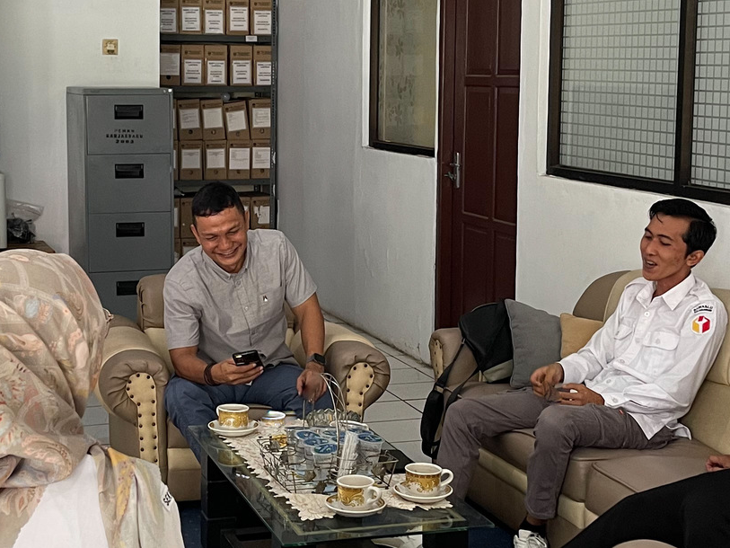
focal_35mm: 62
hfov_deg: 31.1
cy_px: 204
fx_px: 1308
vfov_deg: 23.6
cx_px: 277
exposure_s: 1/60
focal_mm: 5.1
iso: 160
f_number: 1.6
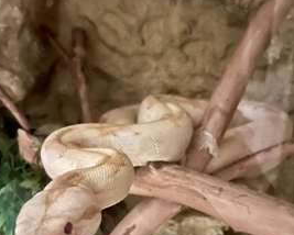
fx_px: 331
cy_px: 171
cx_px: 131
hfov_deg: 47.8
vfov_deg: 38.4
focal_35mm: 38
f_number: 1.5
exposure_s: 1/12
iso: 640
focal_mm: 5.7
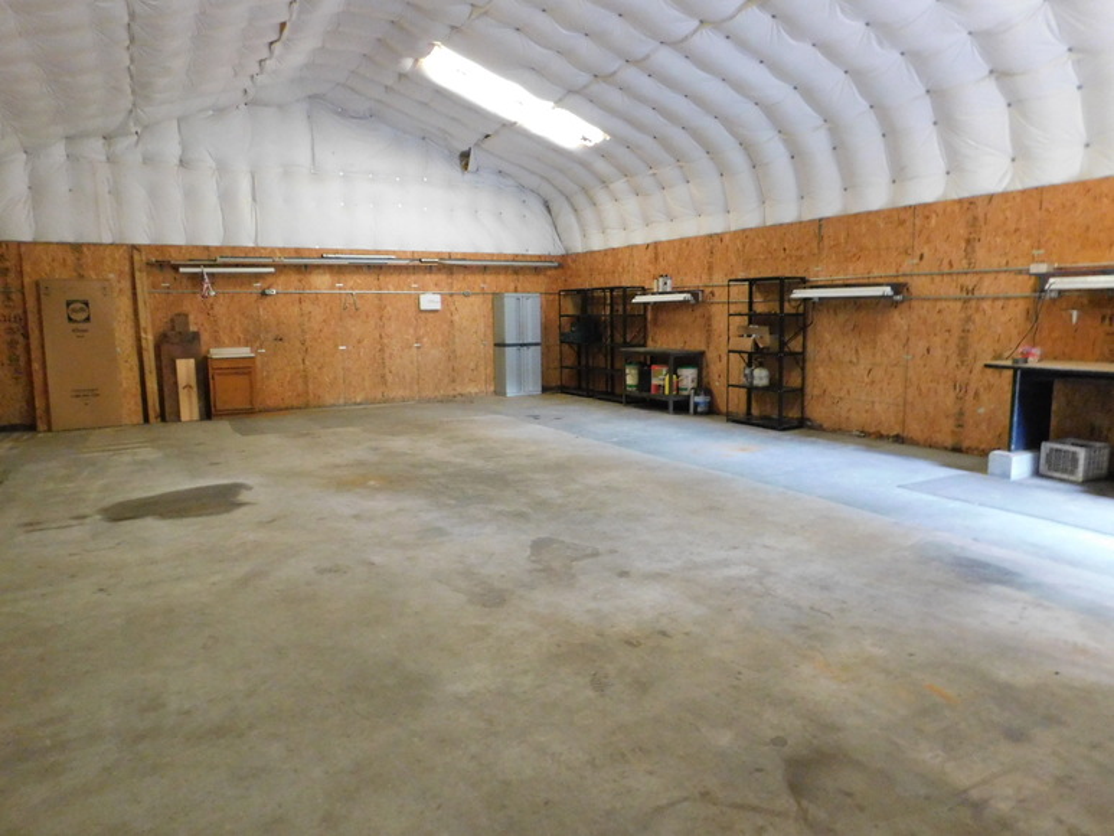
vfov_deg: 58.9
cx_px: 557
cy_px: 418
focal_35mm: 23
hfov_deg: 73.9
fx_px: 740
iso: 800
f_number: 3
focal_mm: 4
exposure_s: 1/4
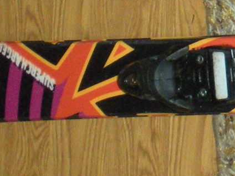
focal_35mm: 220
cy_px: -6
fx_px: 1494
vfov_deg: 6.7
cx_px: 461
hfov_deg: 8.5
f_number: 3.5
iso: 325
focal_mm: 6.3
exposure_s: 1/60
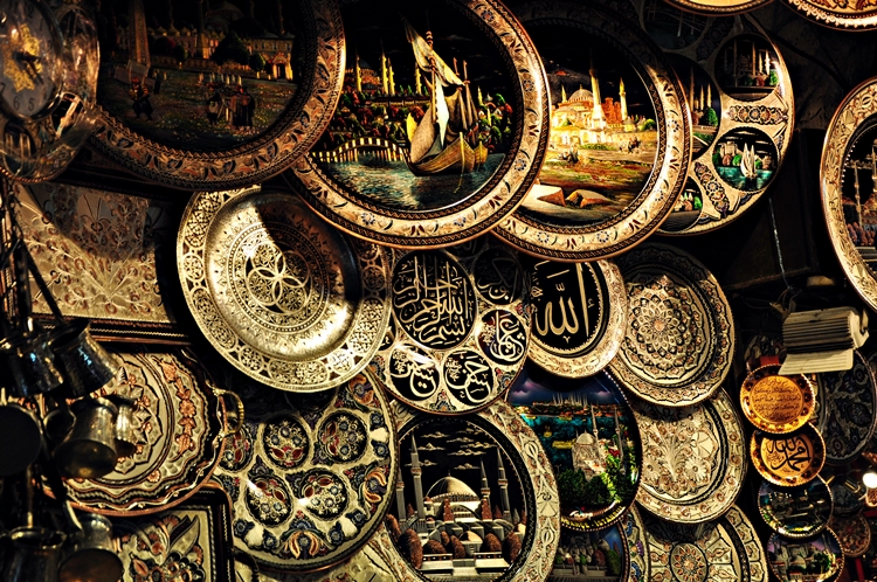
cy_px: 291
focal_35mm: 75
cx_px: 438
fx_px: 1825
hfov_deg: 27.0
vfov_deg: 18.1
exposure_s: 1/320
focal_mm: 50
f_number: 5
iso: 640
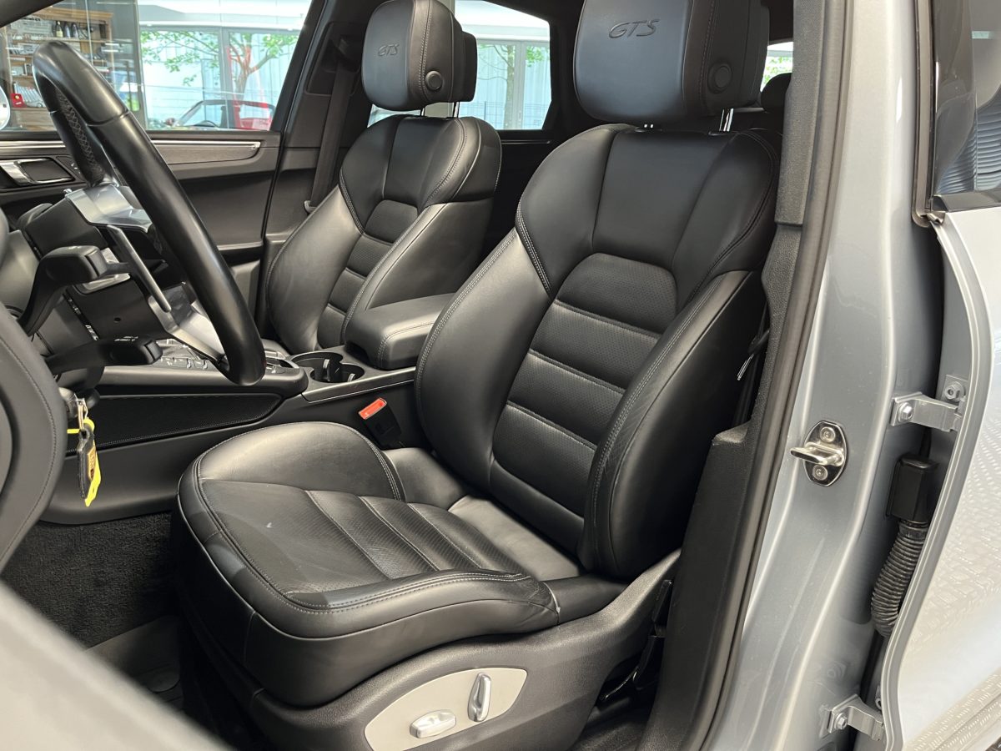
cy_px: 376
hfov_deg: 67.3
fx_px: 752
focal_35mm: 26
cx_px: 500
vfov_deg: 53.1
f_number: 1.6
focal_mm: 5.1
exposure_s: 1/50
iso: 400
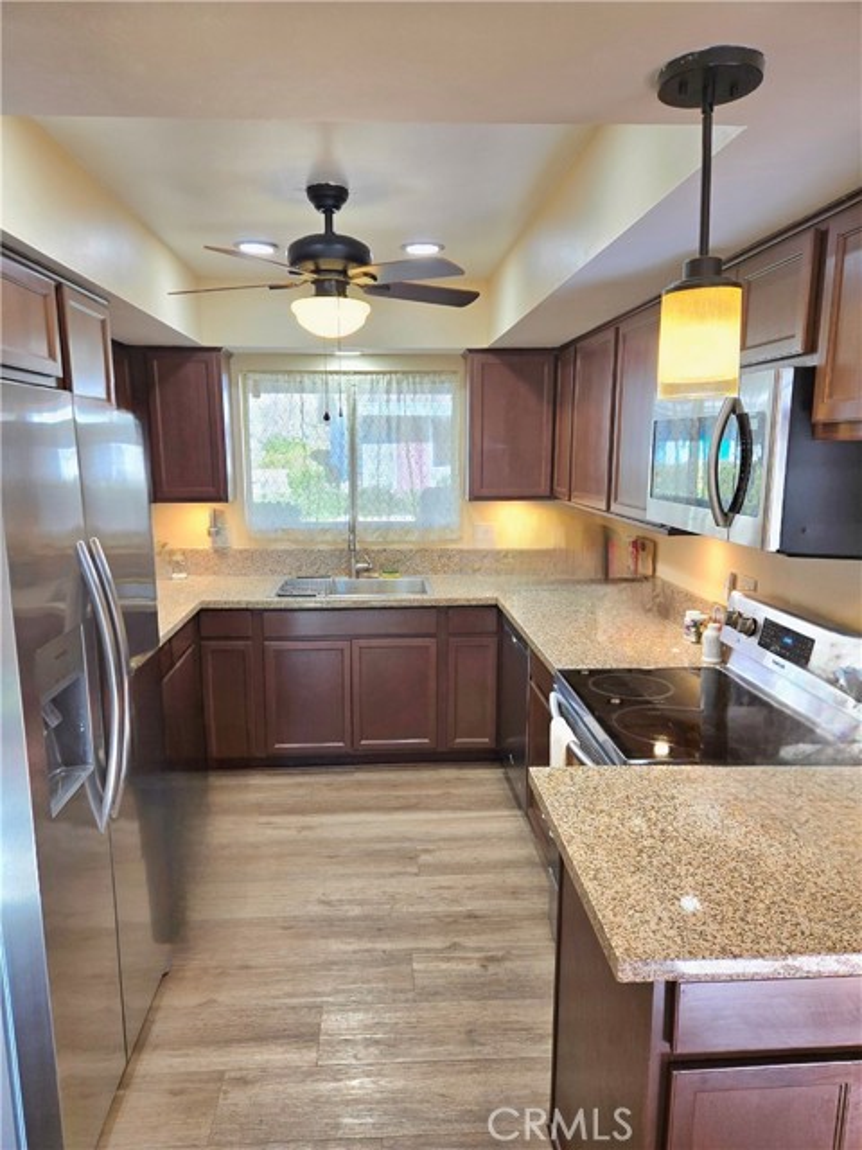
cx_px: 431
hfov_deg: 58.9
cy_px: 575
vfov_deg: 73.9
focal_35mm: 23
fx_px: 764
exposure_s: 1/120
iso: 50
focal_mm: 5.4
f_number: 1.8
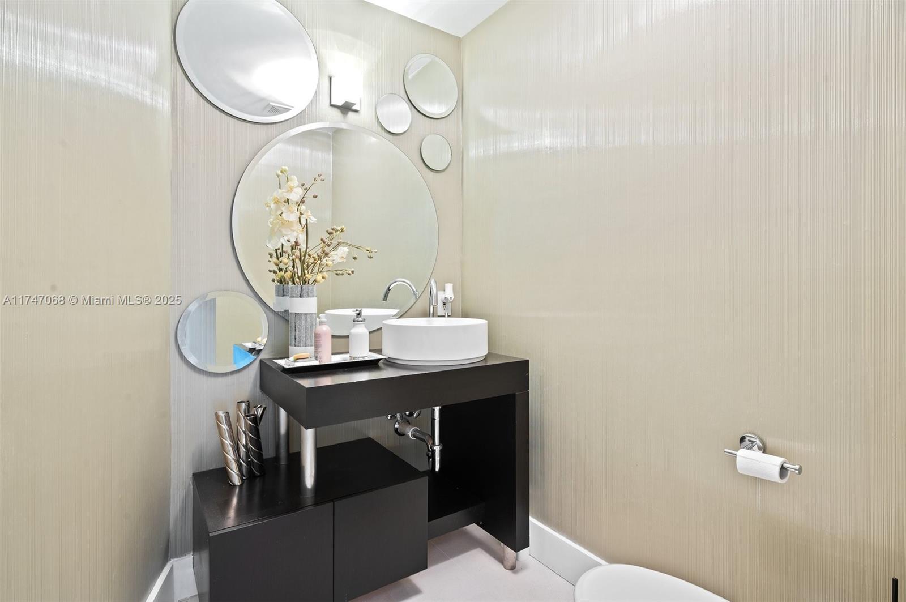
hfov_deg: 90.1
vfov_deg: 67.3
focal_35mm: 18
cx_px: 453
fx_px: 452
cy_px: 301
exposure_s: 5
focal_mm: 18
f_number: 8
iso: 200
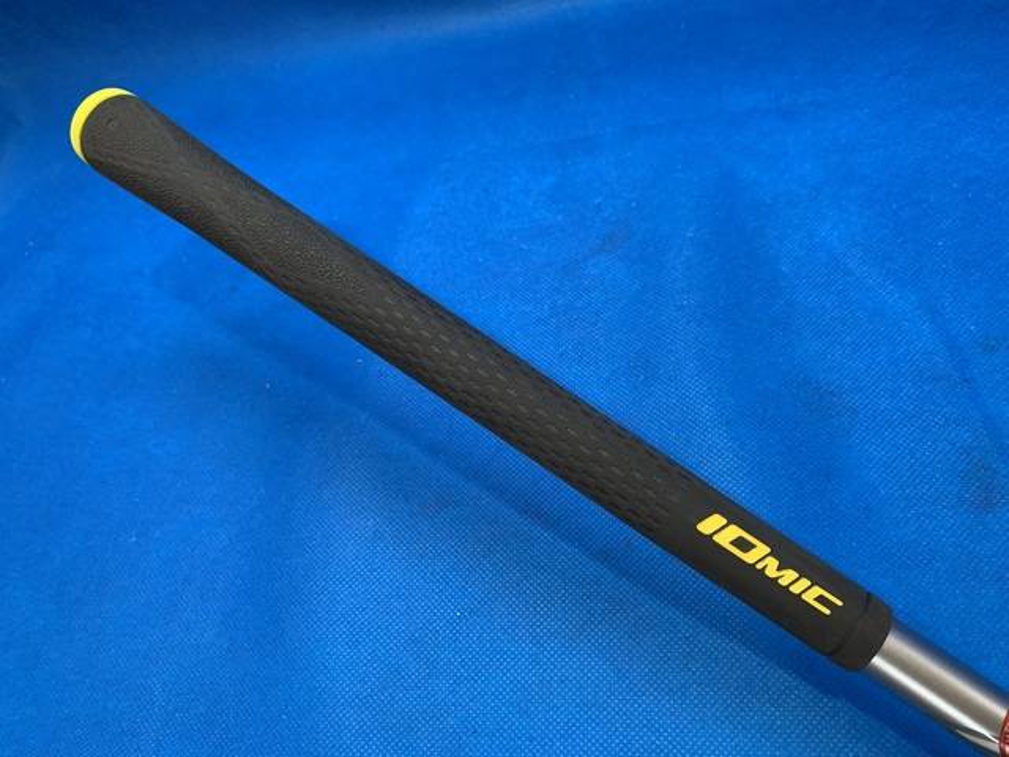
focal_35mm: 26
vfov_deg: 53.1
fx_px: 758
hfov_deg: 67.3
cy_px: 378
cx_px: 504
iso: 100
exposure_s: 1/60
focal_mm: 4.25
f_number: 1.8
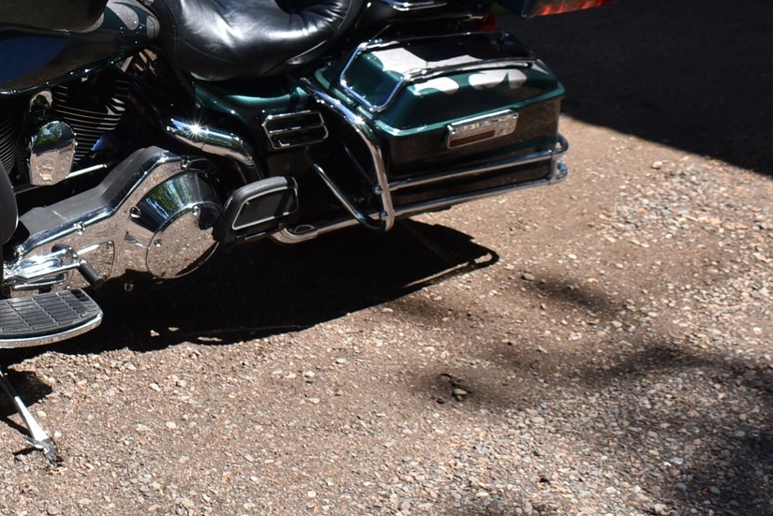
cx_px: 132
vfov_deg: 19.0
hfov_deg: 27.7
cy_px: 106
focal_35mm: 71
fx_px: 1526
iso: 160
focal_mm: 23
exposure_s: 1/250
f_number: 8
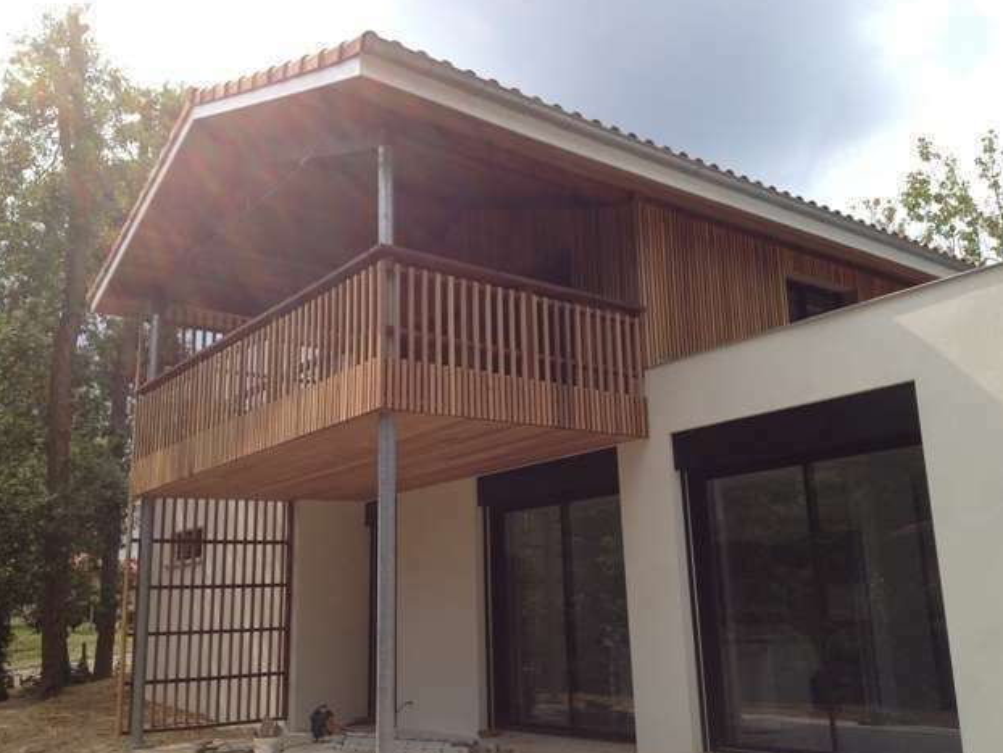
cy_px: 377
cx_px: 510
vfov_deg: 39.7
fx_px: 1044
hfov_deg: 51.3
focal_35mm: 36
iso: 50
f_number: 2.4
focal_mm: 4.28
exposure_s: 1/968
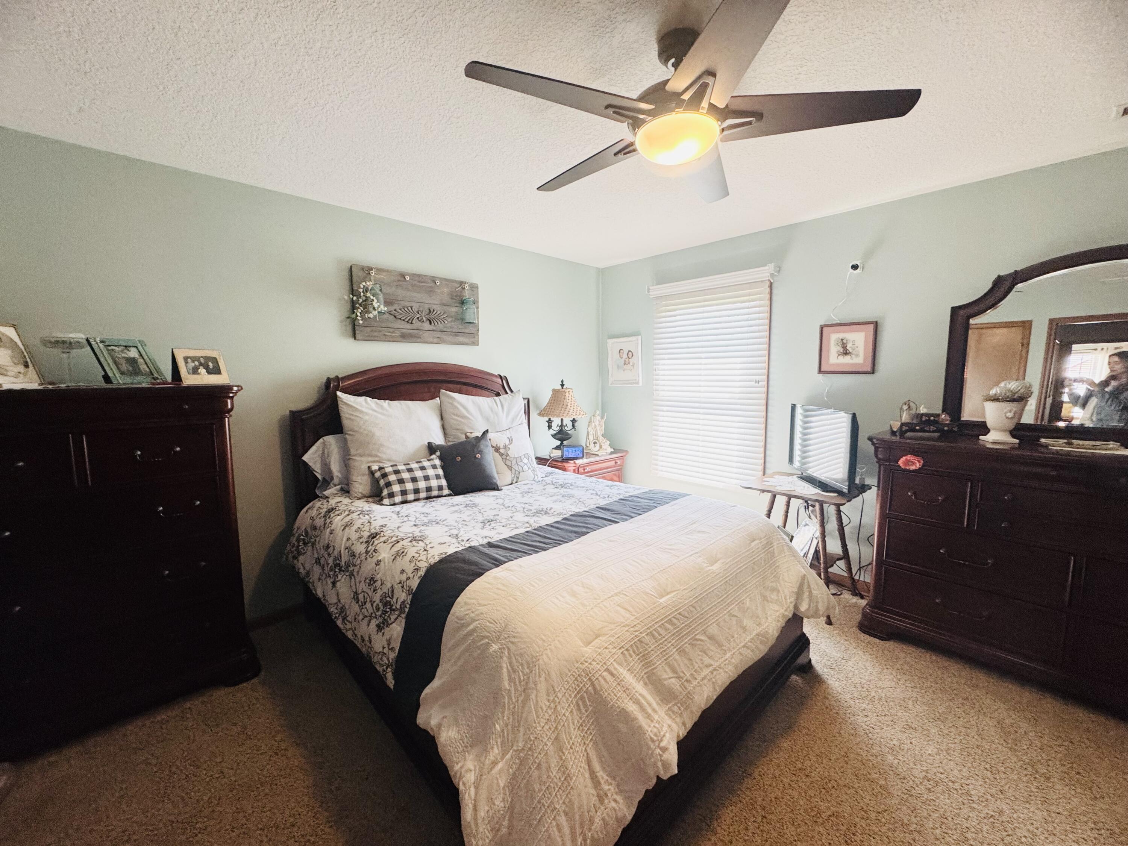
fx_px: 456
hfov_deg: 102.1
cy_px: 423
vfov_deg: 85.7
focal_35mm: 14
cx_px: 564
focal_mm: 2.22
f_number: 2.2
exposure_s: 1/120
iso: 200
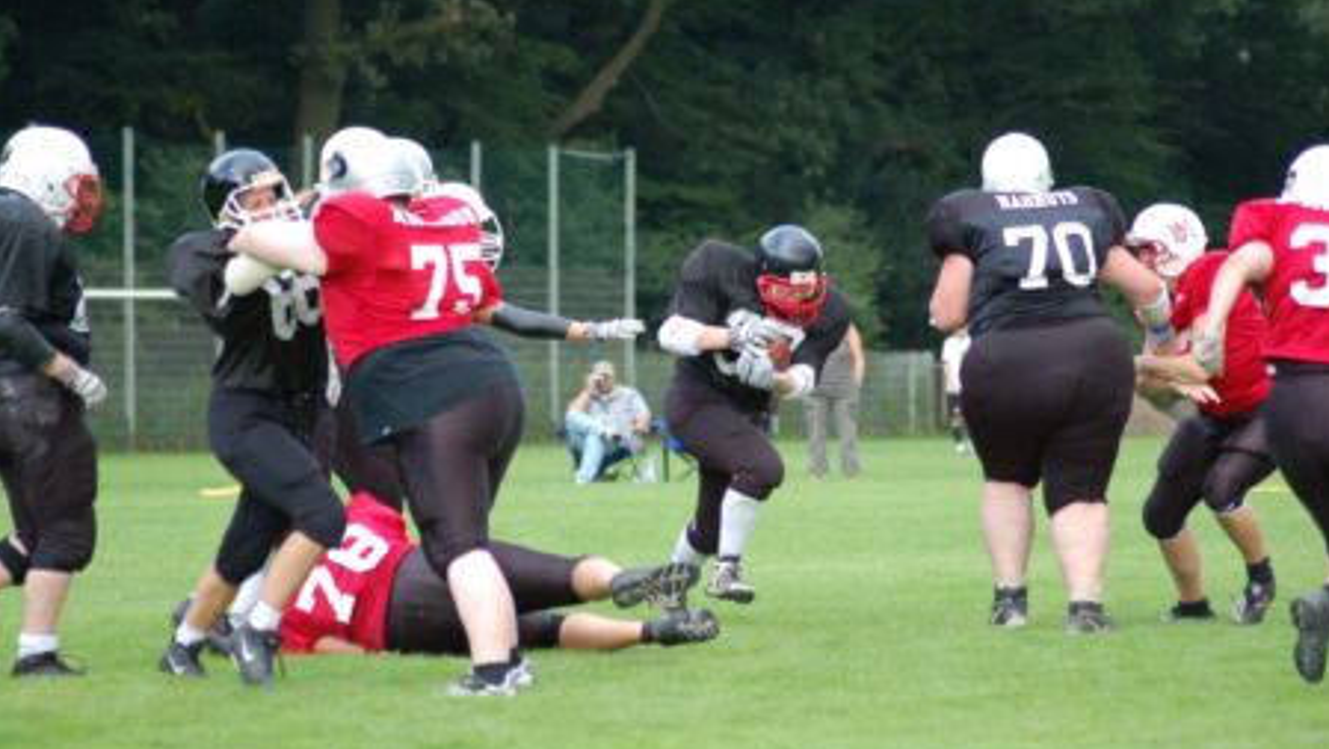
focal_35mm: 214
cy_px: 335
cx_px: 667
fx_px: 7528
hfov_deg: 10.1
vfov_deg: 5.7
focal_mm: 135
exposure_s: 1/500
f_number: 4.5
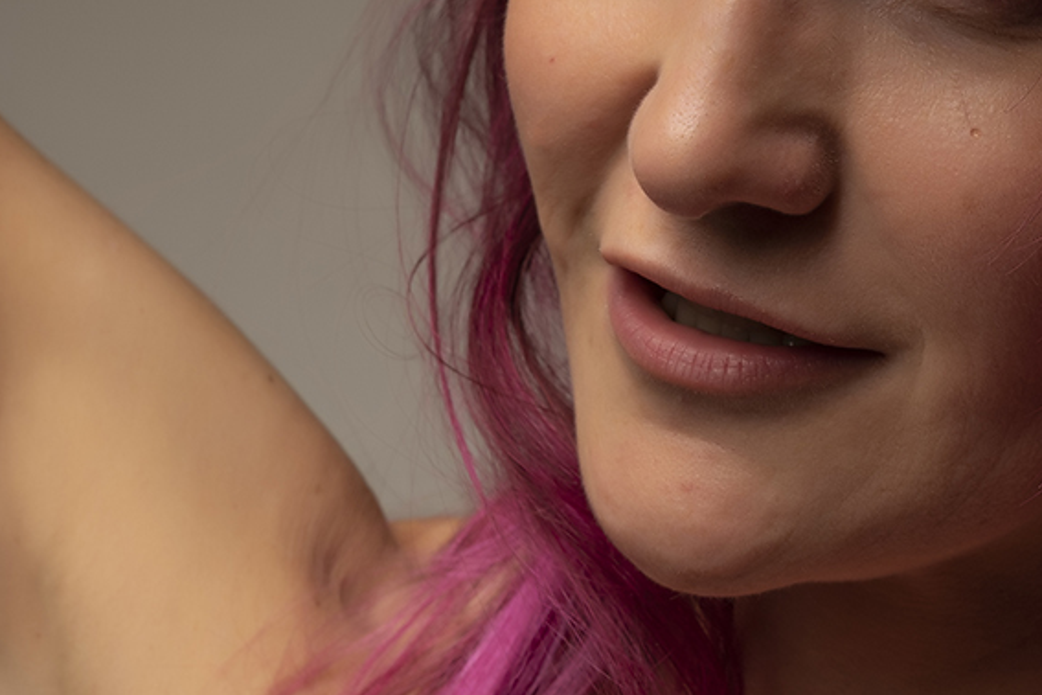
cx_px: 1064
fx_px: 4081
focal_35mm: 141
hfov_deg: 14.3
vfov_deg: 9.7
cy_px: 135
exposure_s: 1/200
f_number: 8
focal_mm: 50
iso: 125
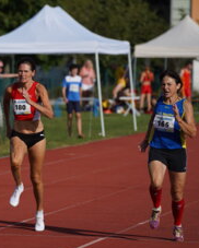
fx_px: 2434
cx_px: 32
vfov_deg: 5.8
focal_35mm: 331
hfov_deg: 4.7
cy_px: 120
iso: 125
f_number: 4.5
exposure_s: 1/1600
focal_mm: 200
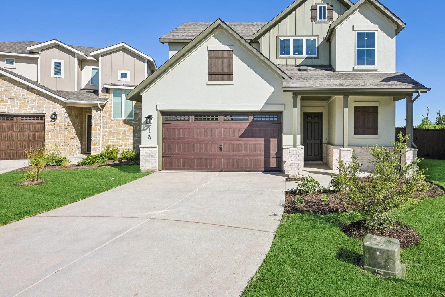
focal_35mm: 21
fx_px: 260
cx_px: 288
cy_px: 129
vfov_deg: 59.3
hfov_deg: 79.2
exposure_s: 1/500
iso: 100
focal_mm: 16
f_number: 6.7
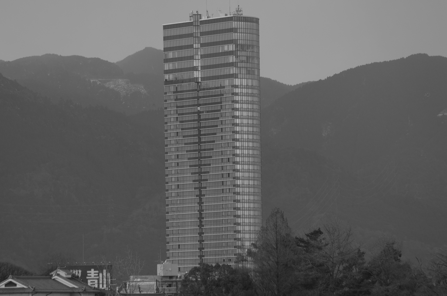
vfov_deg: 3.0
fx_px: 5575
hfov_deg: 4.6
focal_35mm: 450
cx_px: 224
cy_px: 148
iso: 320
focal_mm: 300
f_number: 6.3
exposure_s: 1/500
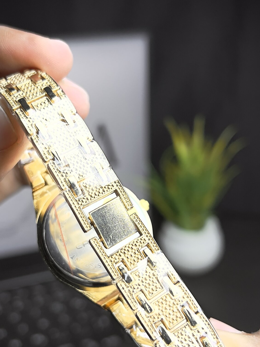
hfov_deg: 32.7
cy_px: 222
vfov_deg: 42.5
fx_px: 441
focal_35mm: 44
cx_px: 96
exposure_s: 1/493
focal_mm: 5.7
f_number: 1.5
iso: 50
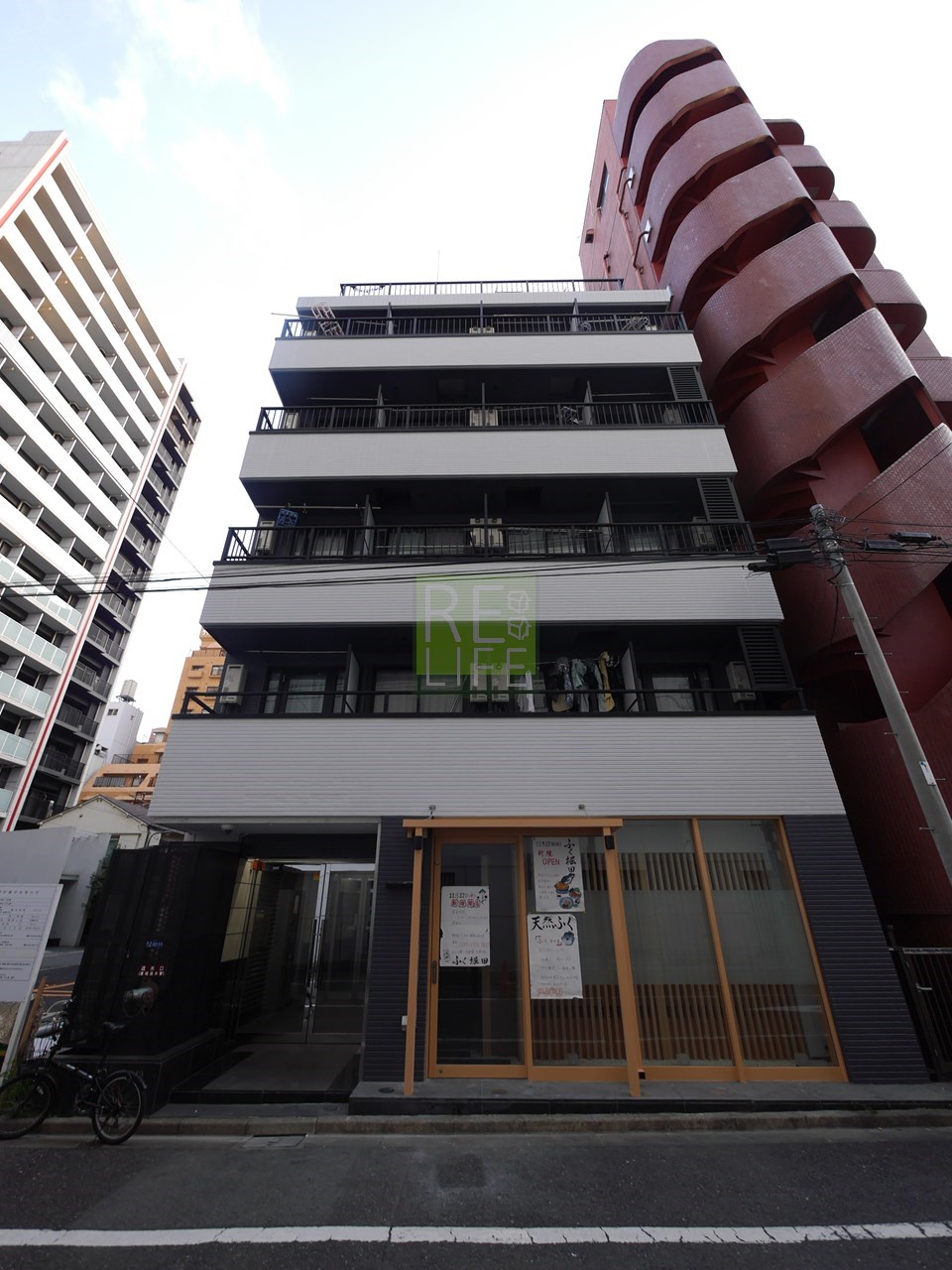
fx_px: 513
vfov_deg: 102.1
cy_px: 635
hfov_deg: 85.7
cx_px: 476
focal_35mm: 14
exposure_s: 1/60
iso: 160
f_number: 4
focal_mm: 7
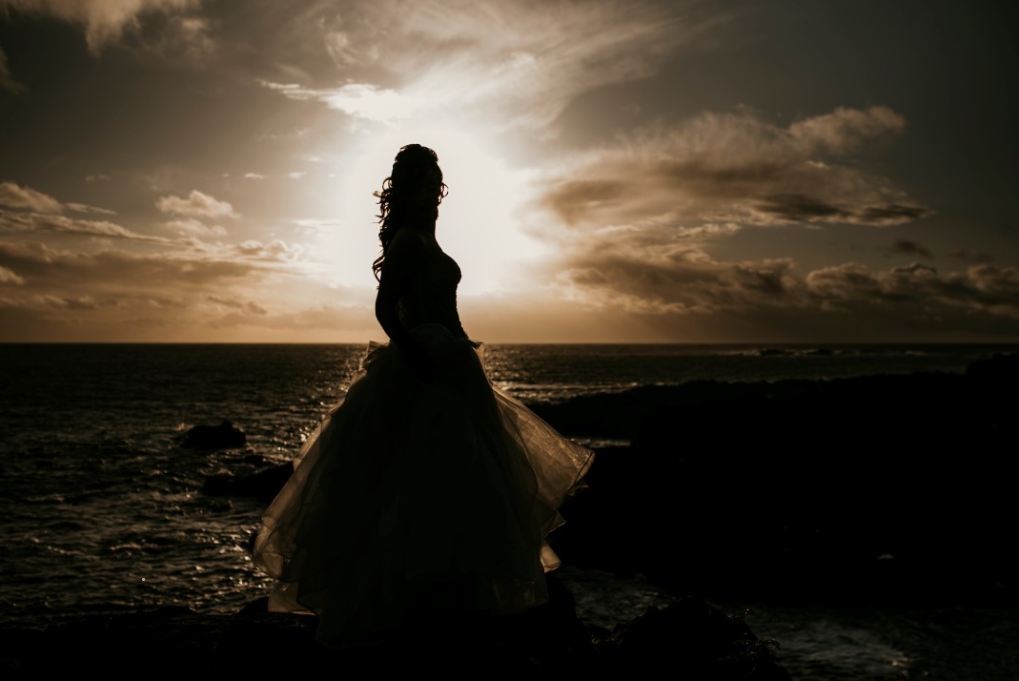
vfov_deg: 36.9
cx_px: 522
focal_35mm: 36
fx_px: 1020
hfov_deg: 53.1
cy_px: 333
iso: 50
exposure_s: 1/3200
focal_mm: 35
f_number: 2.5
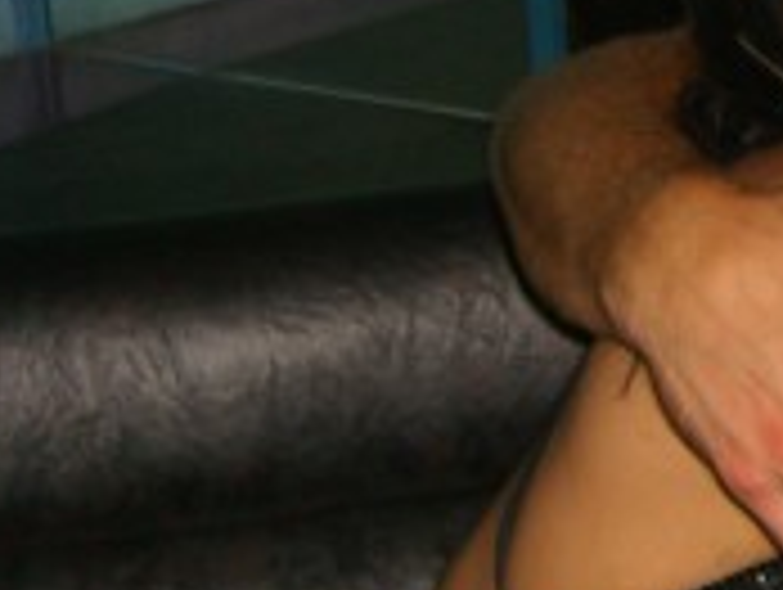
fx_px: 2967
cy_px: 153
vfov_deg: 11.3
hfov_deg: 14.3
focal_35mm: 131
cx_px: 1076
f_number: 2.8
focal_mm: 7.9
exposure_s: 1/60
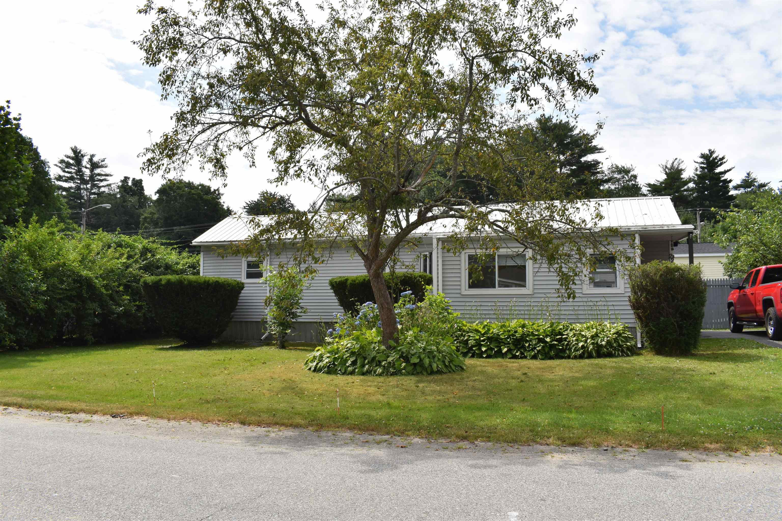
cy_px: 260
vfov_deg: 47.9
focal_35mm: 27
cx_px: 391
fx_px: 586
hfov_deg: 67.4
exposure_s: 1/200
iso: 100
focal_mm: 18
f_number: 11
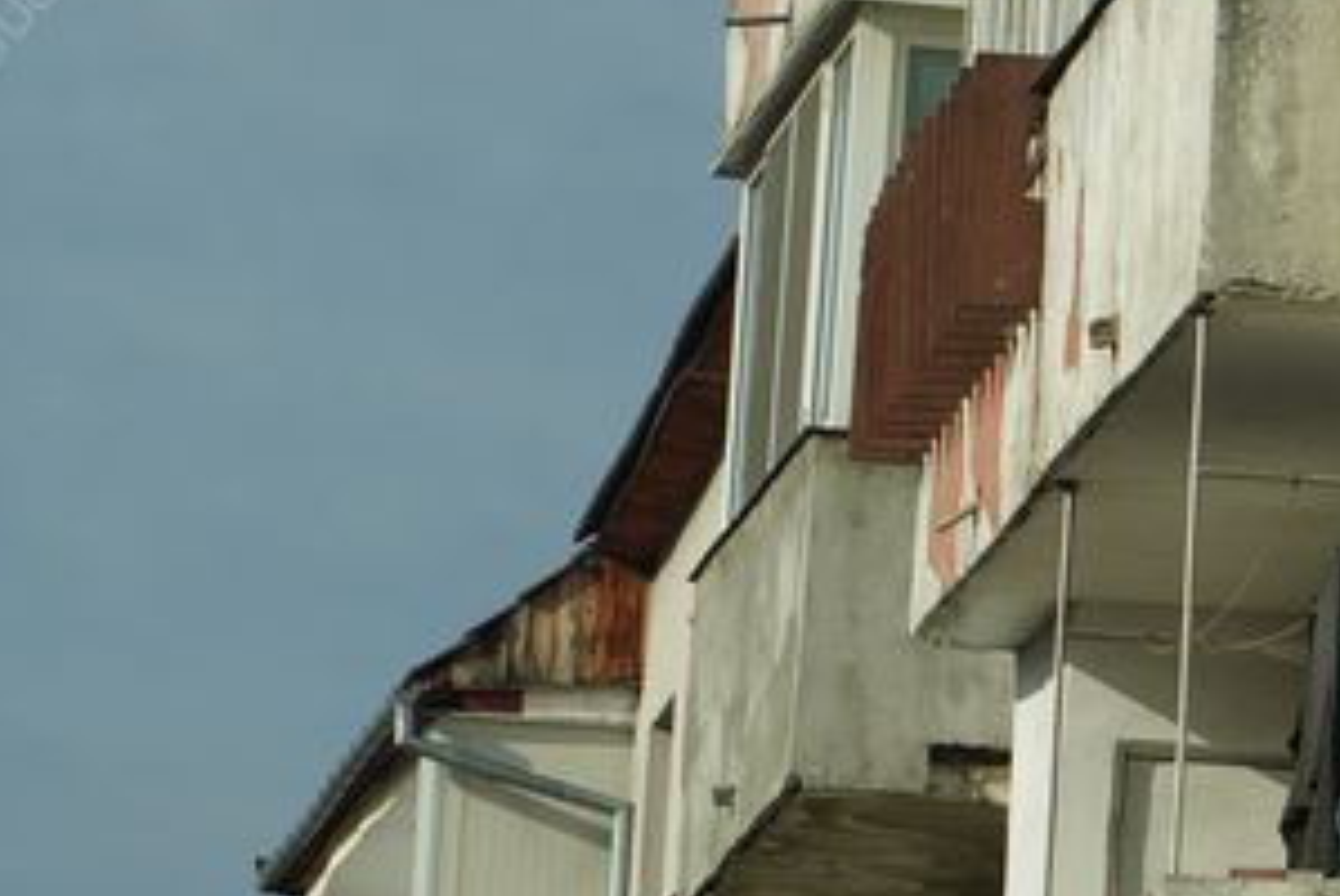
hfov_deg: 4.8
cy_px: 822
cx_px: 1138
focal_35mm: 426
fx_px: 15861
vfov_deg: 3.2
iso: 100
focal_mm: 83
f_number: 8
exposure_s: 1/320
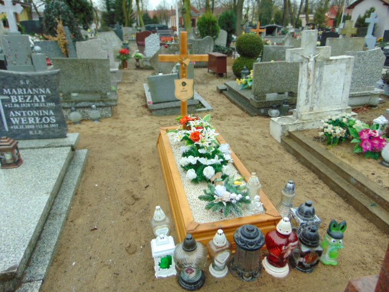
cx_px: 194
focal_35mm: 25
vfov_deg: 54.9
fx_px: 281
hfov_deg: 69.4
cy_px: 146
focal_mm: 4.5
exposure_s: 1/80
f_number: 3
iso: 80
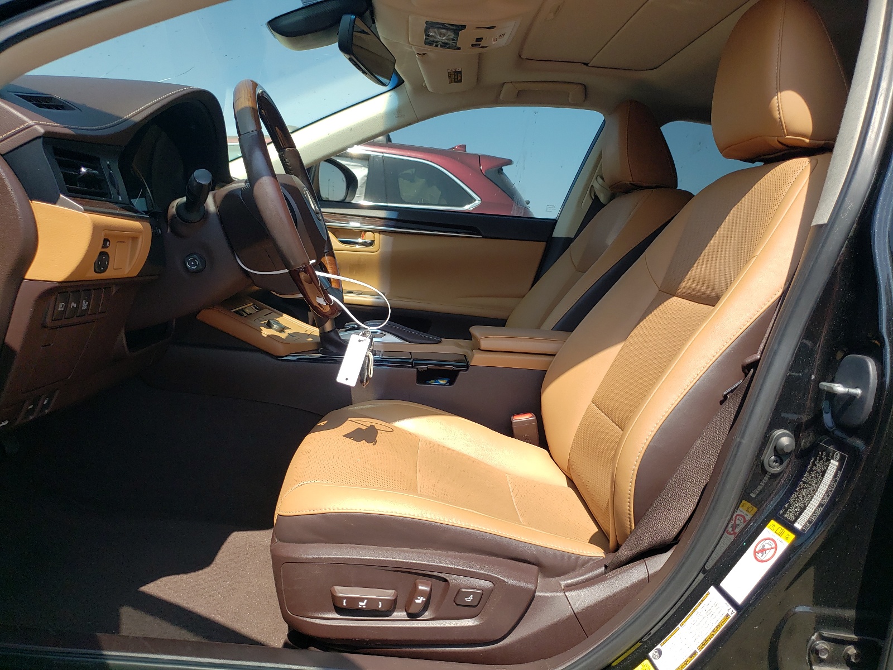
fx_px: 671
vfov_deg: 53.1
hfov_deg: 67.3
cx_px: 446
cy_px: 335
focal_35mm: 26
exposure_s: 1/1429
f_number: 1.5
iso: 50
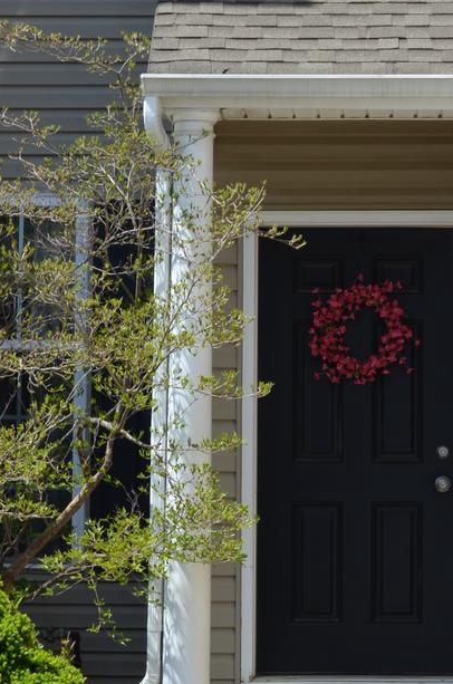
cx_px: 360
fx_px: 3209
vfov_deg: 12.2
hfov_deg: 8.1
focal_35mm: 169
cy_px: 349
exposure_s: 1/250
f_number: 8
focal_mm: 45
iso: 125
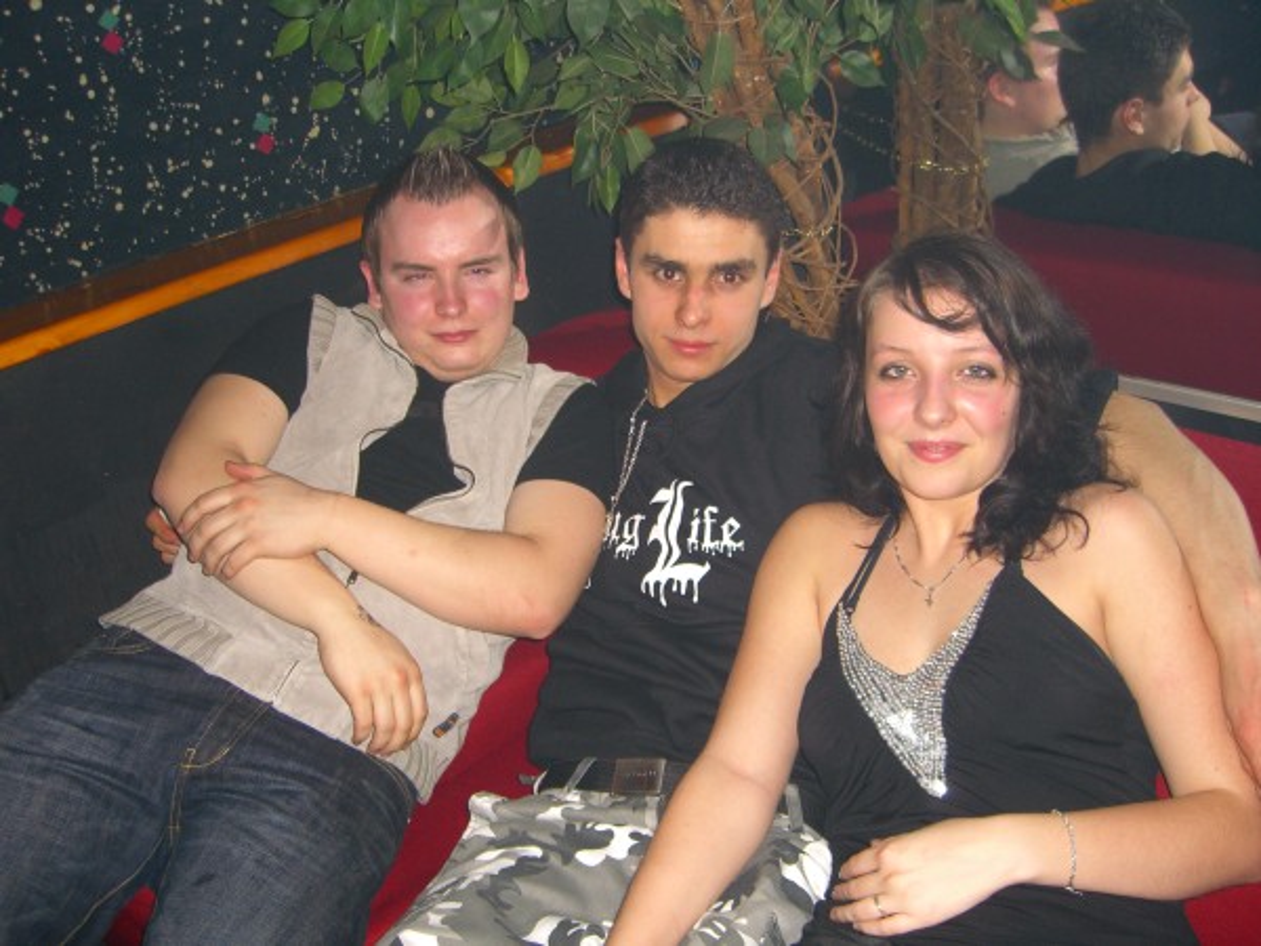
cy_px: 473
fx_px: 1384
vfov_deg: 37.7
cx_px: 630
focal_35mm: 38
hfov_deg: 49.0
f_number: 2.8
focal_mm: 7.9
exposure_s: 1/60
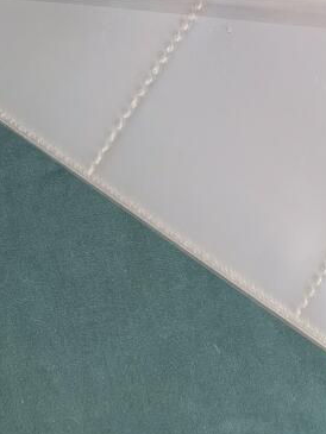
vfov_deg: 12.2
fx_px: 1669
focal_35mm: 133
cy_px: -572
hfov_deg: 11.1
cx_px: 306
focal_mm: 6.67
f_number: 1.9
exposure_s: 1/100
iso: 125
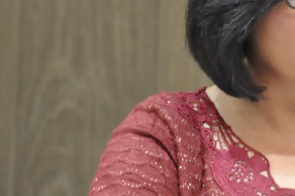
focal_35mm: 345
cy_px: 73
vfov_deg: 4.0
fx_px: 2824
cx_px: 313
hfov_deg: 6.0
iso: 2000
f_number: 5.6
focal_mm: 105
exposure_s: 1/50
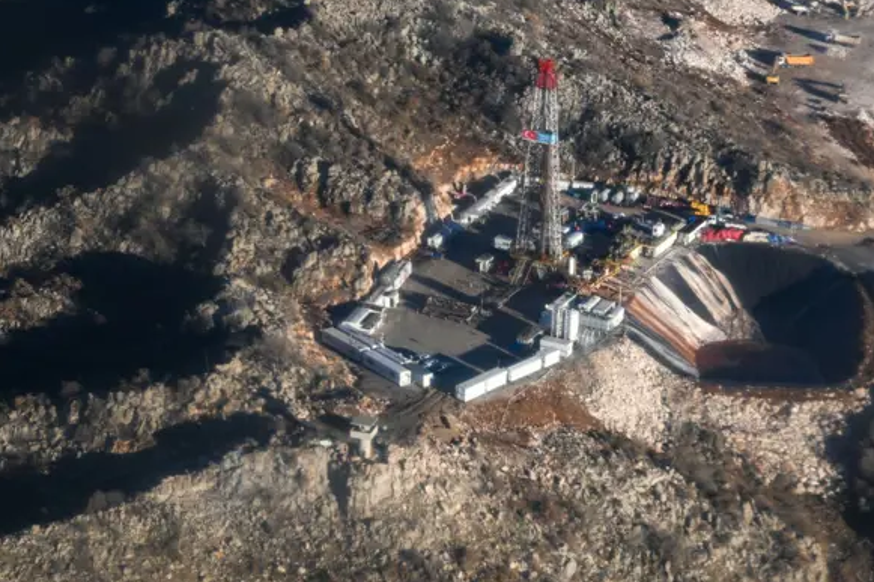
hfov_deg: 19.2
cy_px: 208
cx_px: 635
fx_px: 2573
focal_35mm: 106
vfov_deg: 12.9
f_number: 6.3
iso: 100
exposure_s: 1/640
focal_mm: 70
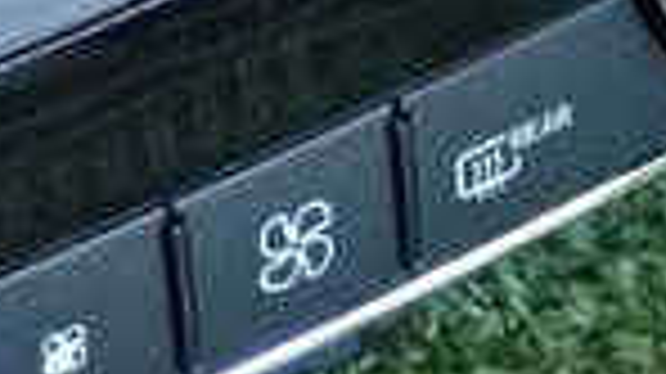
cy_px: 27
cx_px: -90
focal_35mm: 313
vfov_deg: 3.9
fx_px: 5523
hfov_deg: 6.9
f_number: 3.9
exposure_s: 1/125
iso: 2500
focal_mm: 12.73
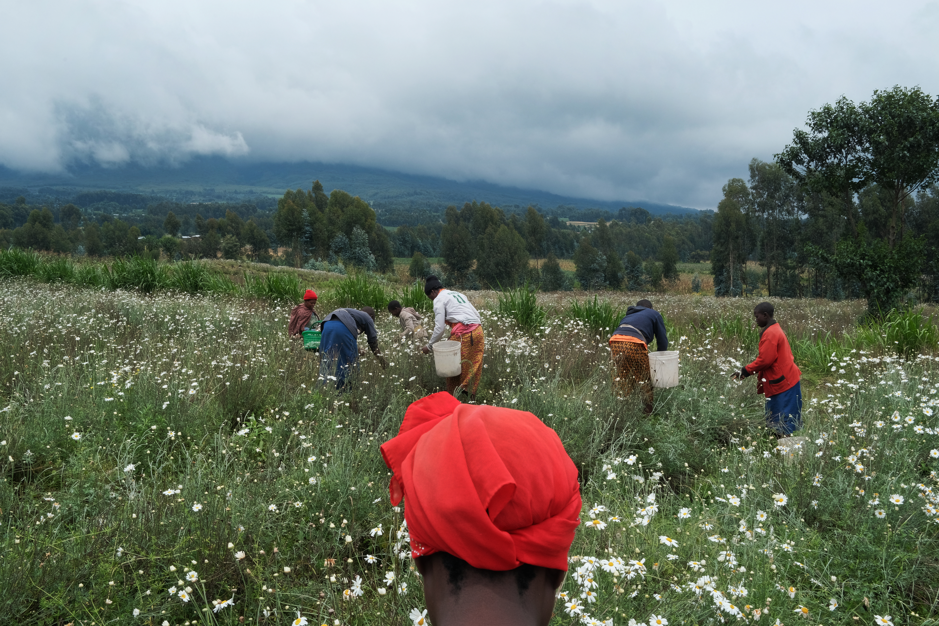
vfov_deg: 37.9
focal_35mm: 35
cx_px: 470
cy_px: 313
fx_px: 913
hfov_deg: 54.4
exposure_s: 1/125
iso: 400
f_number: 16
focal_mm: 23
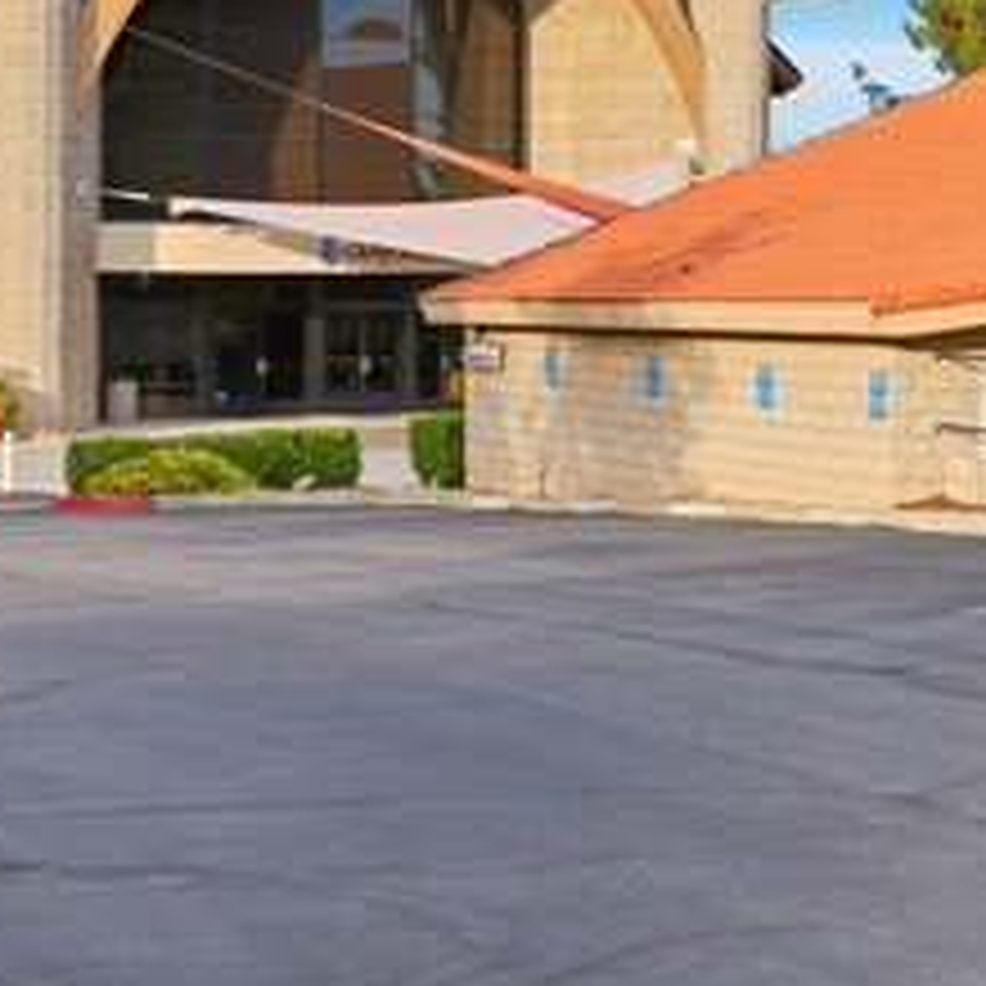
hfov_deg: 19.8
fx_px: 2804
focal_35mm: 87
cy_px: 236
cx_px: 725
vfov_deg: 19.8
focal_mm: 35
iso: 320
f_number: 8
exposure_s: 1/1000
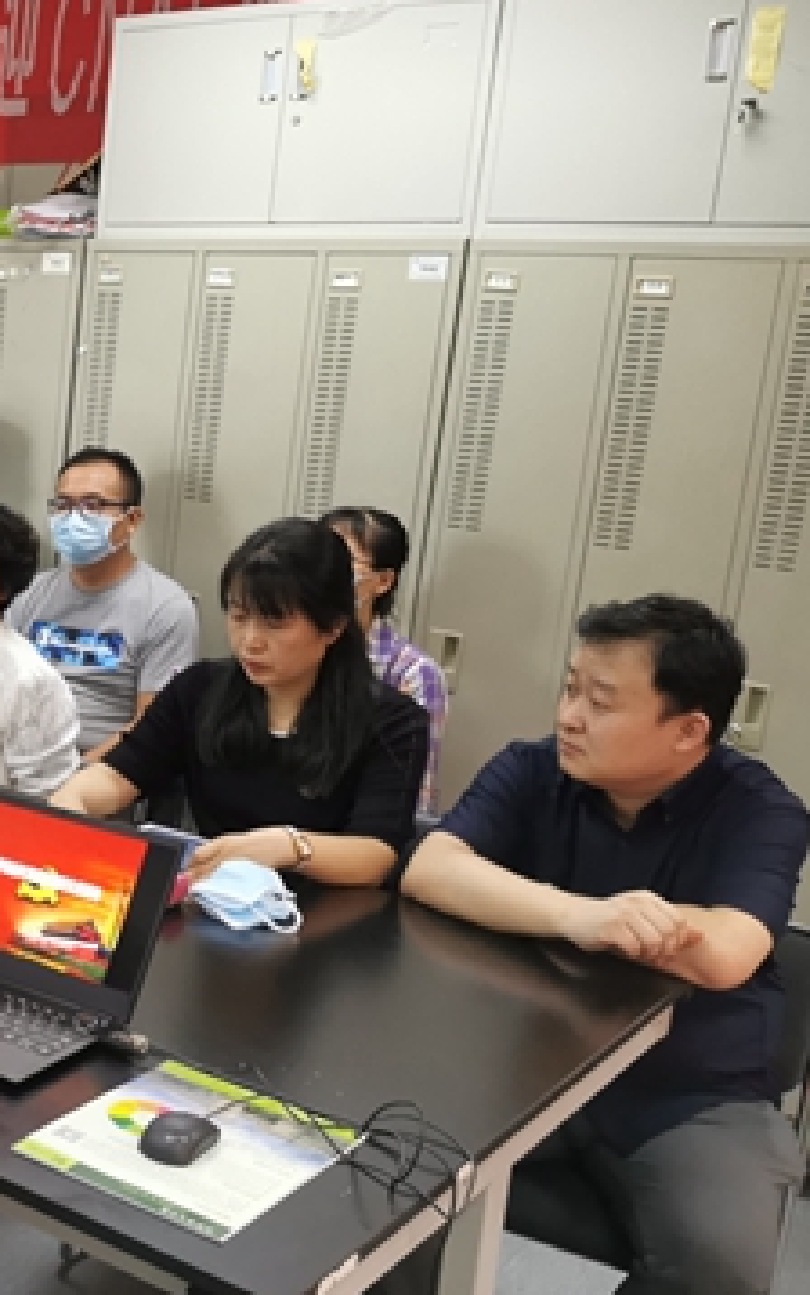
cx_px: -260
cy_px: 655
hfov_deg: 23.5
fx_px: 1694
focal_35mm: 48
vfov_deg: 41.8
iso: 320
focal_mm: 5.56
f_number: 1.6
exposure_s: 1/60
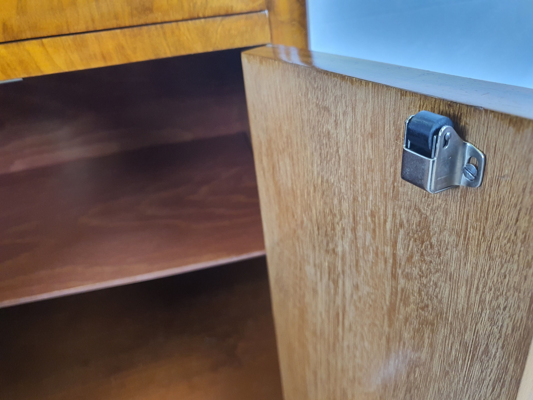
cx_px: 266
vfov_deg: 53.1
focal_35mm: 26
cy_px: 200
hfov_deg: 67.3
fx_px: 400
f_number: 1.5
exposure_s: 1/50
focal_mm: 4.3
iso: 250
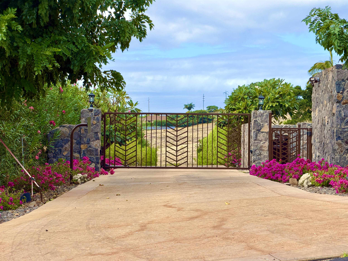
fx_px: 1005
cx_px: 174
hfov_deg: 19.6
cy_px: 130
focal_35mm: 100
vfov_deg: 14.8
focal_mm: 16.89
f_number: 2.8
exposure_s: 1/631
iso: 32
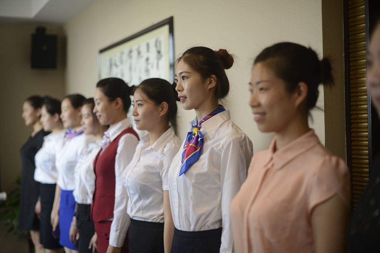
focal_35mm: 50
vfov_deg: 27.0
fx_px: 528
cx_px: 190
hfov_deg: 39.6
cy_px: 126
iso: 400
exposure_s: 1/200
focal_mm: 50
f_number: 2
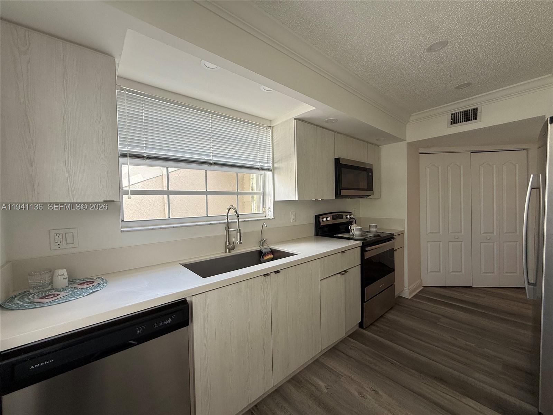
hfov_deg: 102.1
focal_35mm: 14
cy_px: 208
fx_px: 224
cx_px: 276
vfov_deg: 85.7
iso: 64
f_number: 2.2
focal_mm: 2.22
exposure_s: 1/99
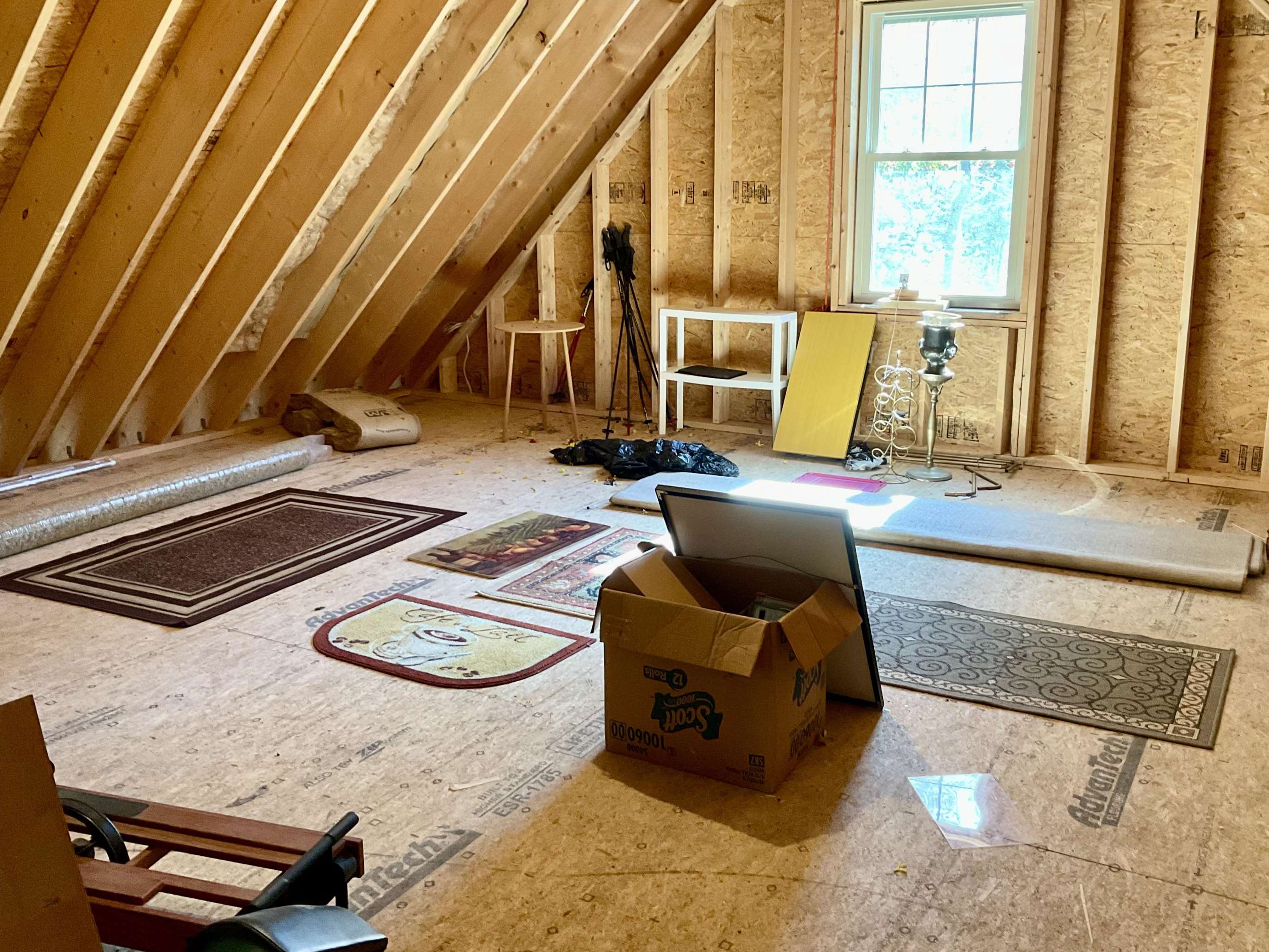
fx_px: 1173
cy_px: 441
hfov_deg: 56.7
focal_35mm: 32
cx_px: 691
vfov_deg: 44.1
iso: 125
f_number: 1.8
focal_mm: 3
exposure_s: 1/60
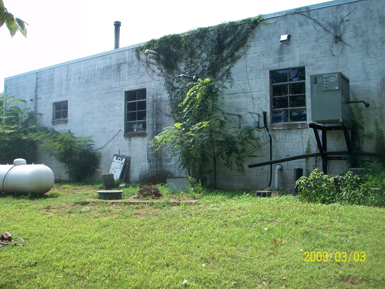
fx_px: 378
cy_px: 144
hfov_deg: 54.0
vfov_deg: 41.8
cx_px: 192
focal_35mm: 34
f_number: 2.8
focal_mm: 5.7
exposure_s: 1/320
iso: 80
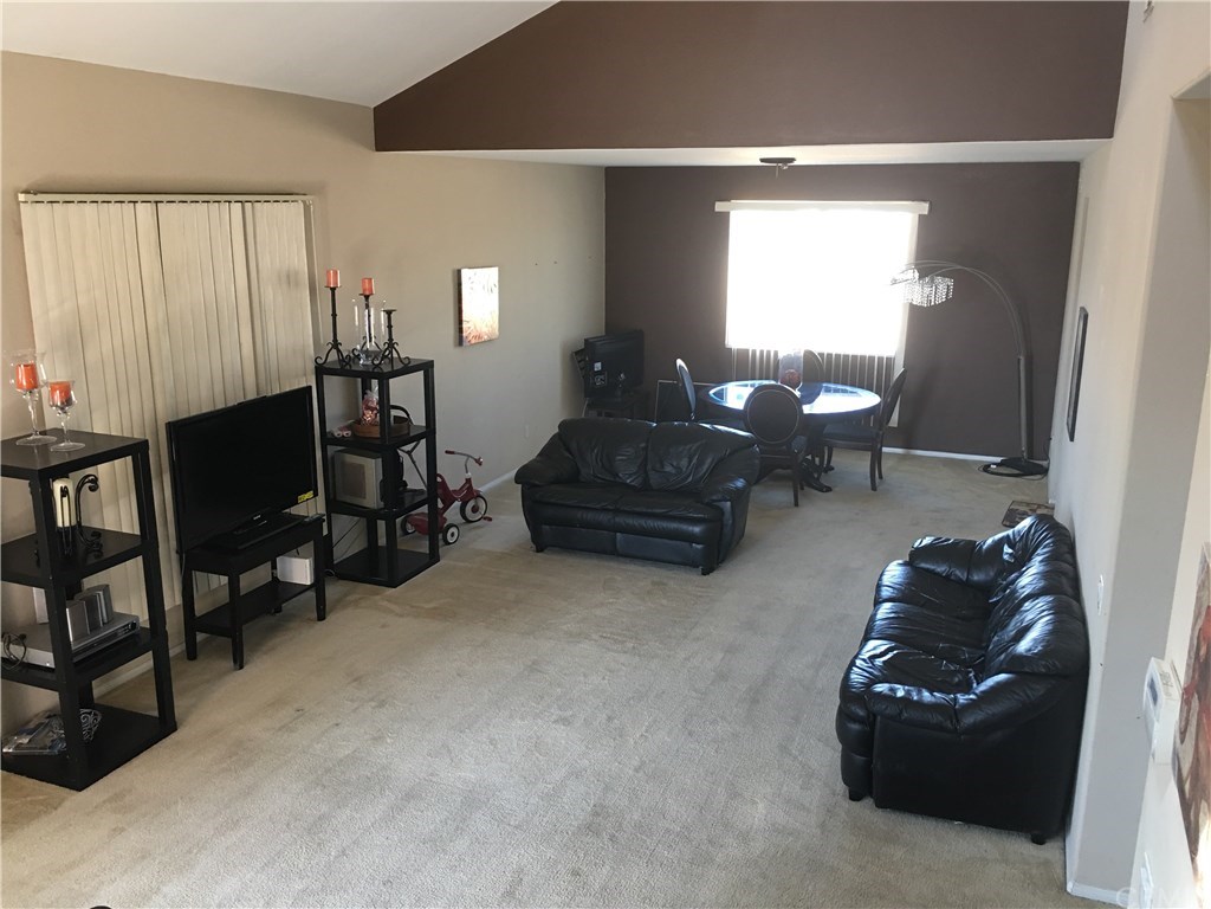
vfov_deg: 48.2
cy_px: 454
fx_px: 1015
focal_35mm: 29
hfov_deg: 61.7
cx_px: 606
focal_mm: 4.15
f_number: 2.2
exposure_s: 1/15
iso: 50
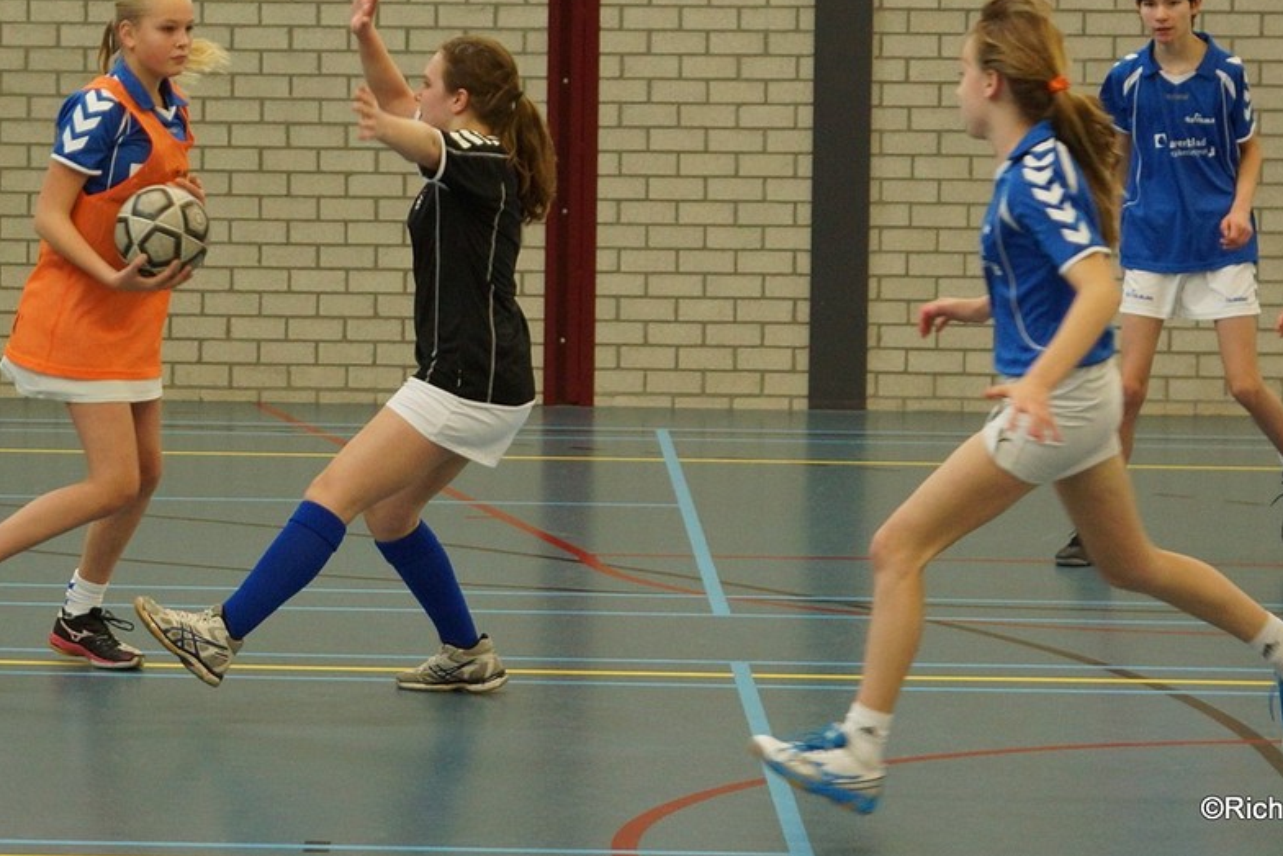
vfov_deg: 14.0
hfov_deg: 20.8
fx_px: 3493
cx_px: 717
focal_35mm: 98
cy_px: 301
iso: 800
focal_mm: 50
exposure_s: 1/250
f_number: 2.8
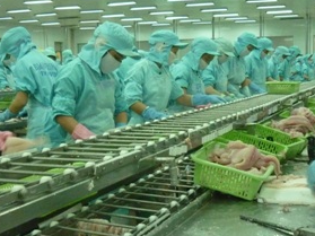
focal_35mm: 53
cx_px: 150
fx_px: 482
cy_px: 107
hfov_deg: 36.2
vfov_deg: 27.5
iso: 800
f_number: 2.8
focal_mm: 5.5
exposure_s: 1/80
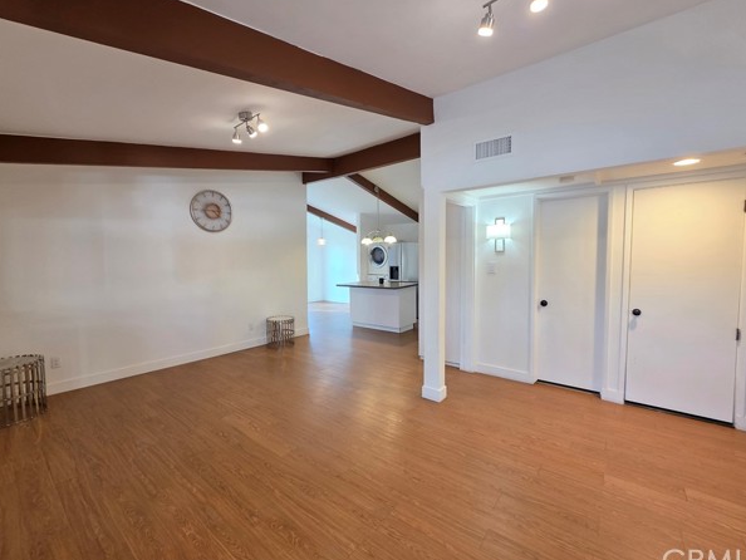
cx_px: 373
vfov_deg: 85.7
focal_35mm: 14
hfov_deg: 102.0
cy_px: 277
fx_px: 302
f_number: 1.9
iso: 160
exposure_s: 1/60
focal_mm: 2.2
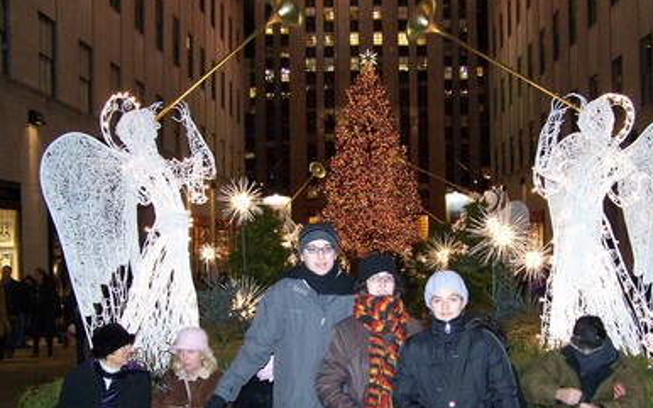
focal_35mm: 47
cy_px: 252
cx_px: 379
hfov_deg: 42.5
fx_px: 836
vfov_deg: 27.3
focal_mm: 6.3
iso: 400
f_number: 2.8
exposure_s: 1/60
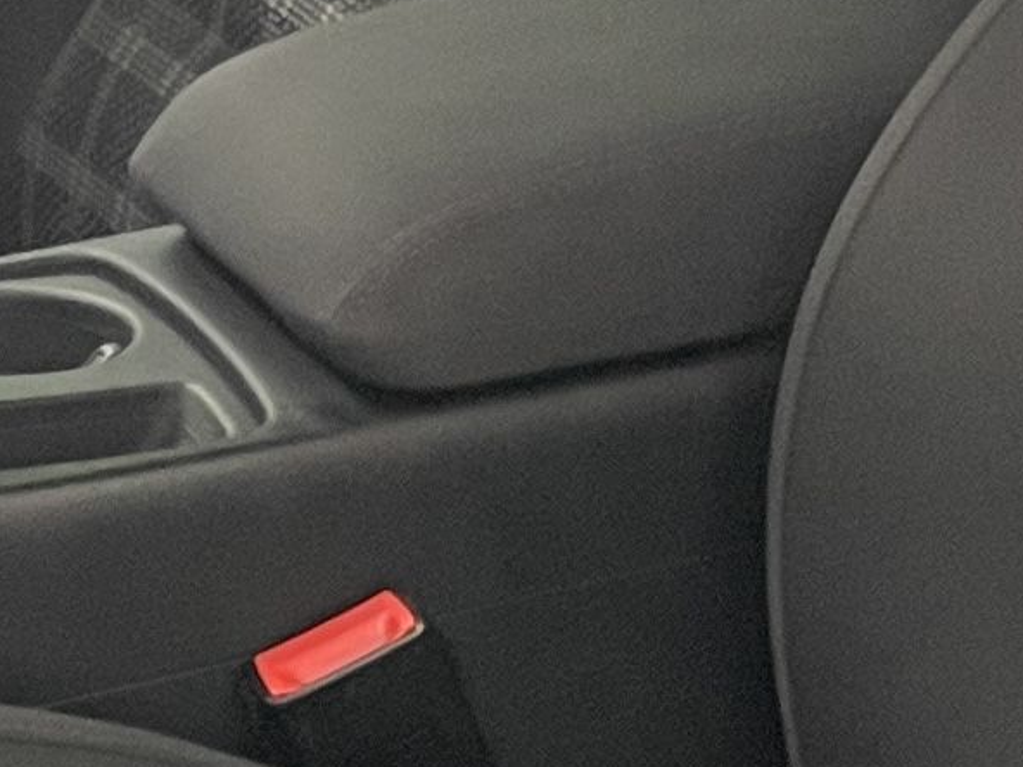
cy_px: 85
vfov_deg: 8.4
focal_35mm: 177
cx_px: -183
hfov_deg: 11.0
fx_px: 5231
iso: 80
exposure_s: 1/50
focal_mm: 4.2
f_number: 1.6
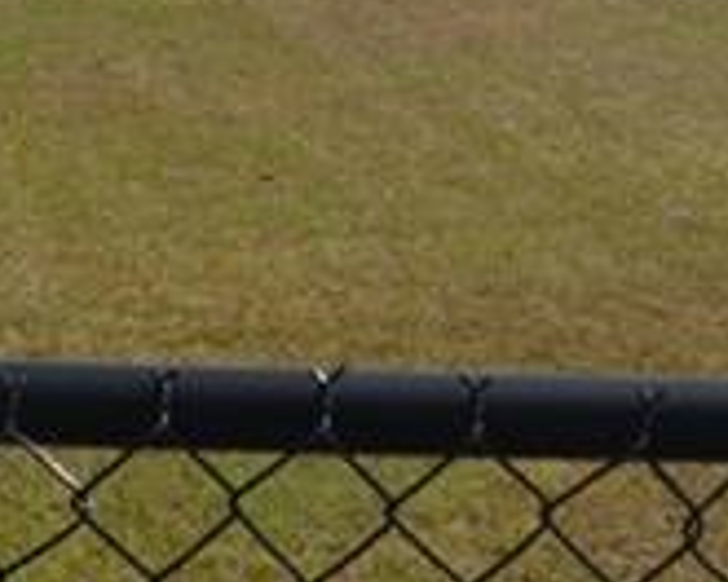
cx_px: 309
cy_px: -302
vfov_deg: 9.5
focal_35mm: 157
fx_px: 3383
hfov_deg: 12.3
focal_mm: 18
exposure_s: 1/320
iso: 100
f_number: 9
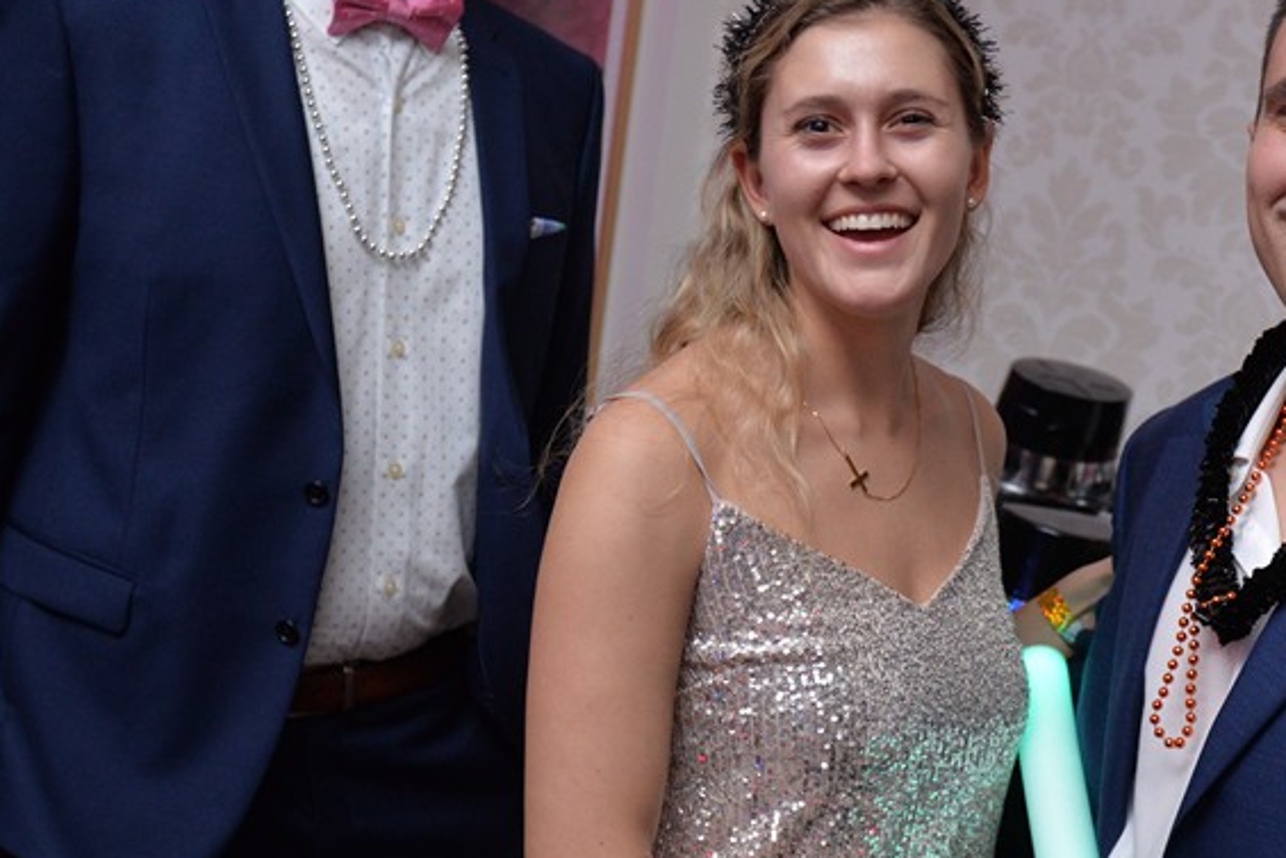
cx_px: 940
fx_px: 2215
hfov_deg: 31.9
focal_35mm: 62
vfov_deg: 21.9
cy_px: 509
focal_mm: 35
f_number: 4
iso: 2000
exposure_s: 1/60
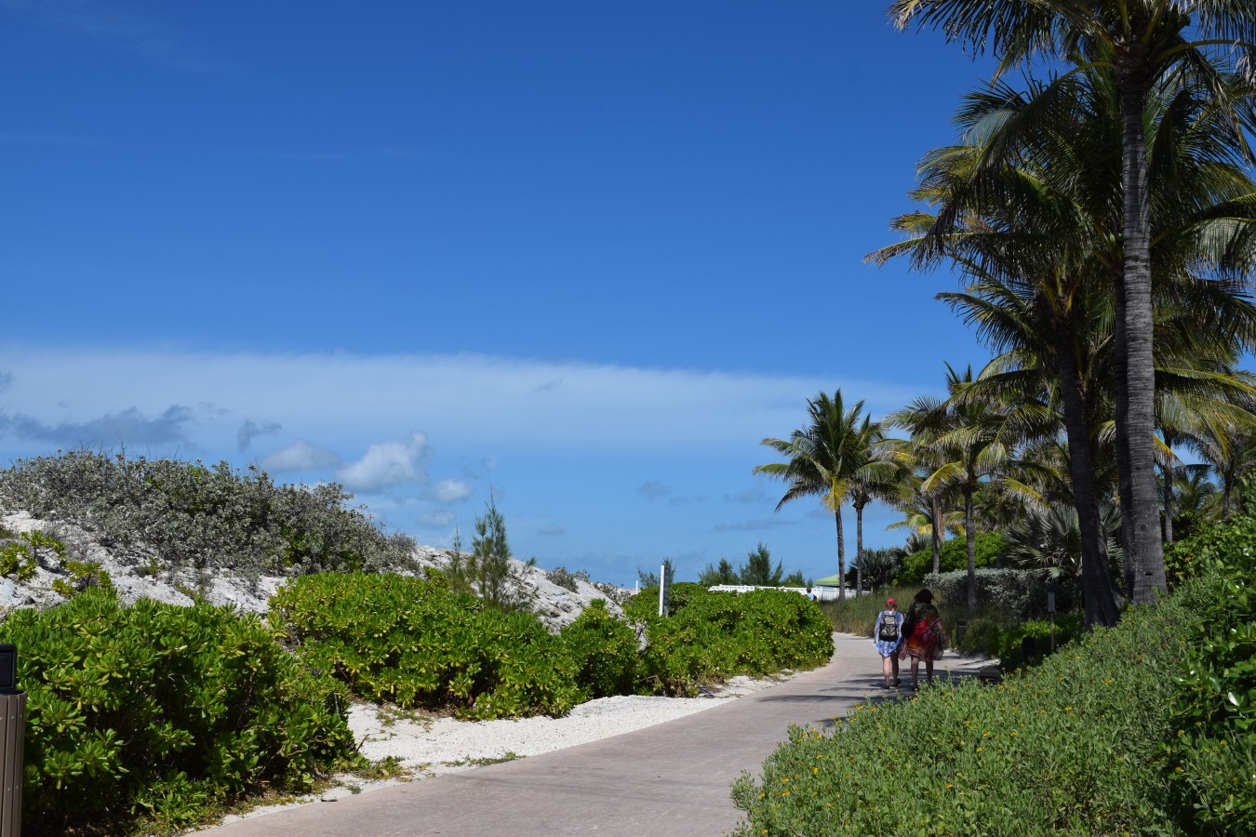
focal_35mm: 42
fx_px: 1465
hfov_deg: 46.4
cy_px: 418
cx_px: 628
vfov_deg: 31.9
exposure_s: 1/500
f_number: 11
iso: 200
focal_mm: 28
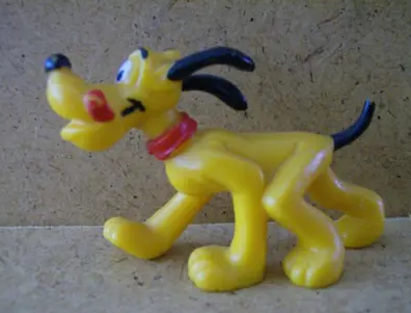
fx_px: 513
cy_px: 184
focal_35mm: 43
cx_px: 209
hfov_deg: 43.7
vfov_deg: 33.8
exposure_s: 1/28.5
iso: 200
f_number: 2.8
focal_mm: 6
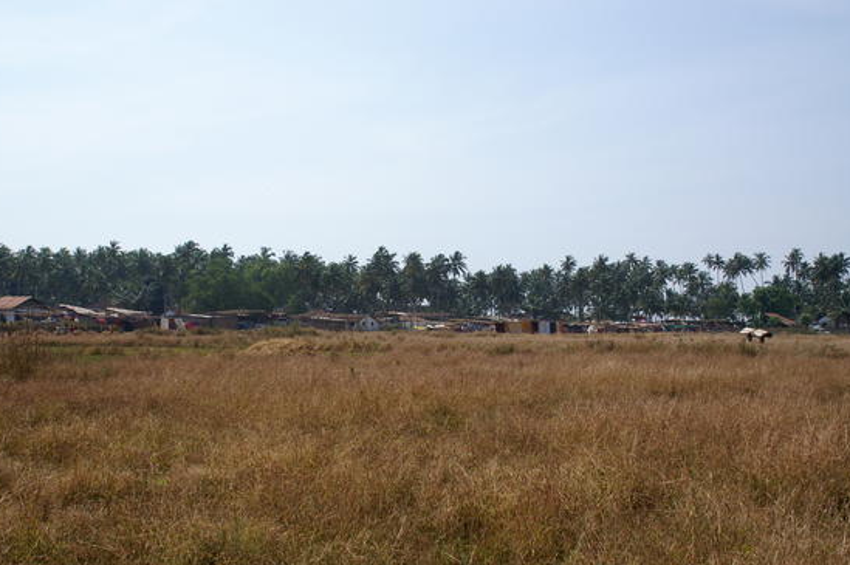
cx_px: 398
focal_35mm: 42
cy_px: 314
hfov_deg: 46.4
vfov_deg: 31.8
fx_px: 991
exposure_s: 1/1000
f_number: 9
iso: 200
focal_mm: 24
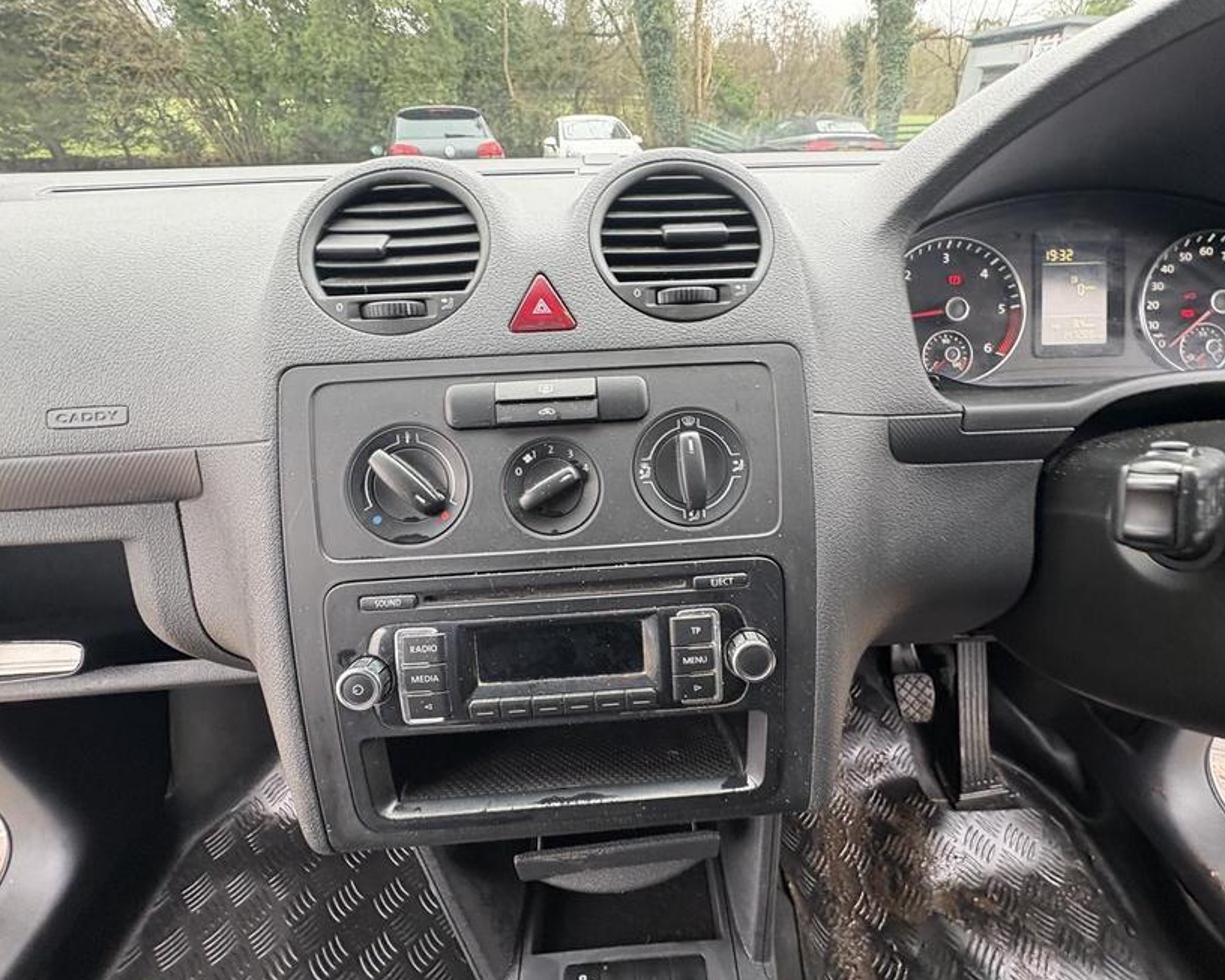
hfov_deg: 96.7
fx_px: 544
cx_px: 646
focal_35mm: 15
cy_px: 483
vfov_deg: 84.0
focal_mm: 2.22
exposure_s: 1/60
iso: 250
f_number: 2.2
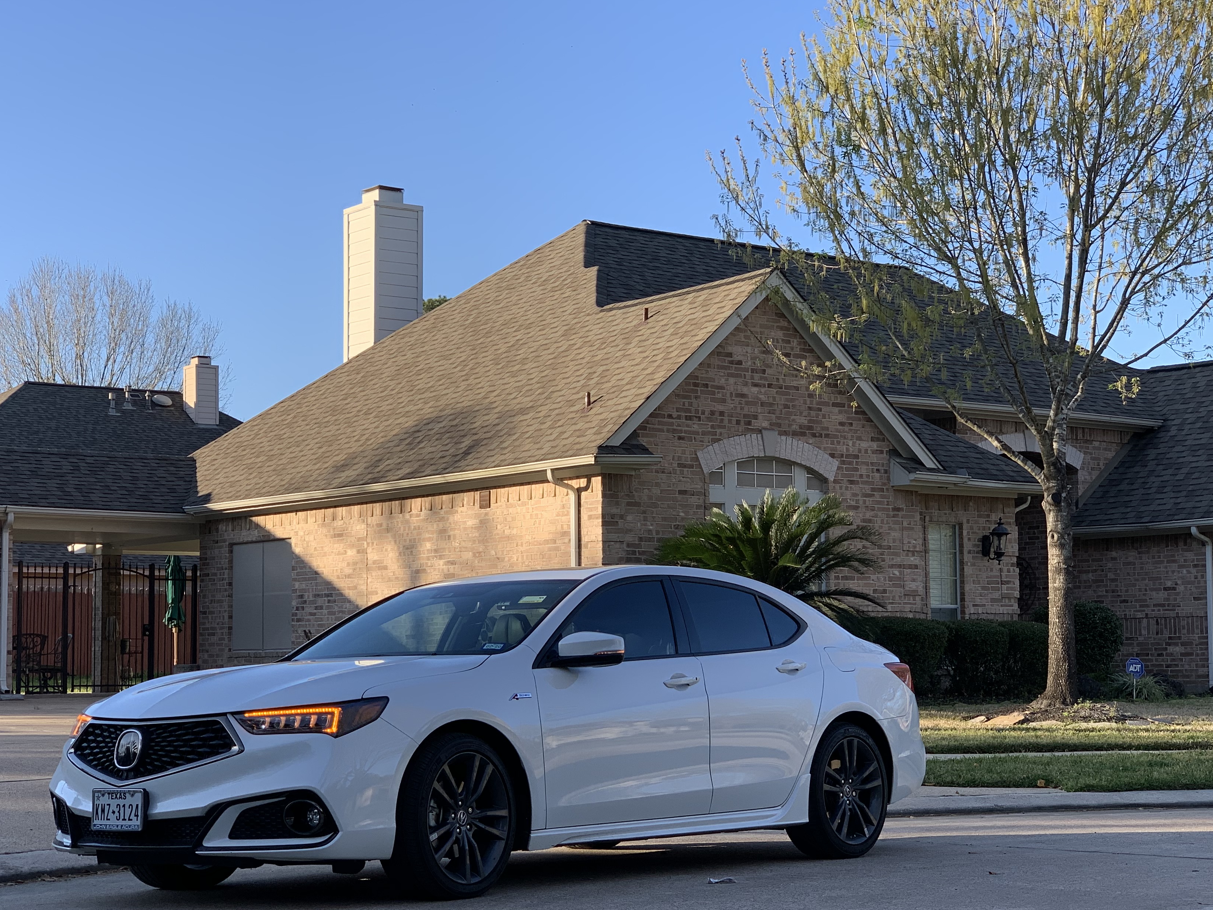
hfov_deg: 30.3
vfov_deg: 22.9
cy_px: 537
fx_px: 2243
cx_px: 567
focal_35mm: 64
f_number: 2.4
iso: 16
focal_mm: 6
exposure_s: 1/381
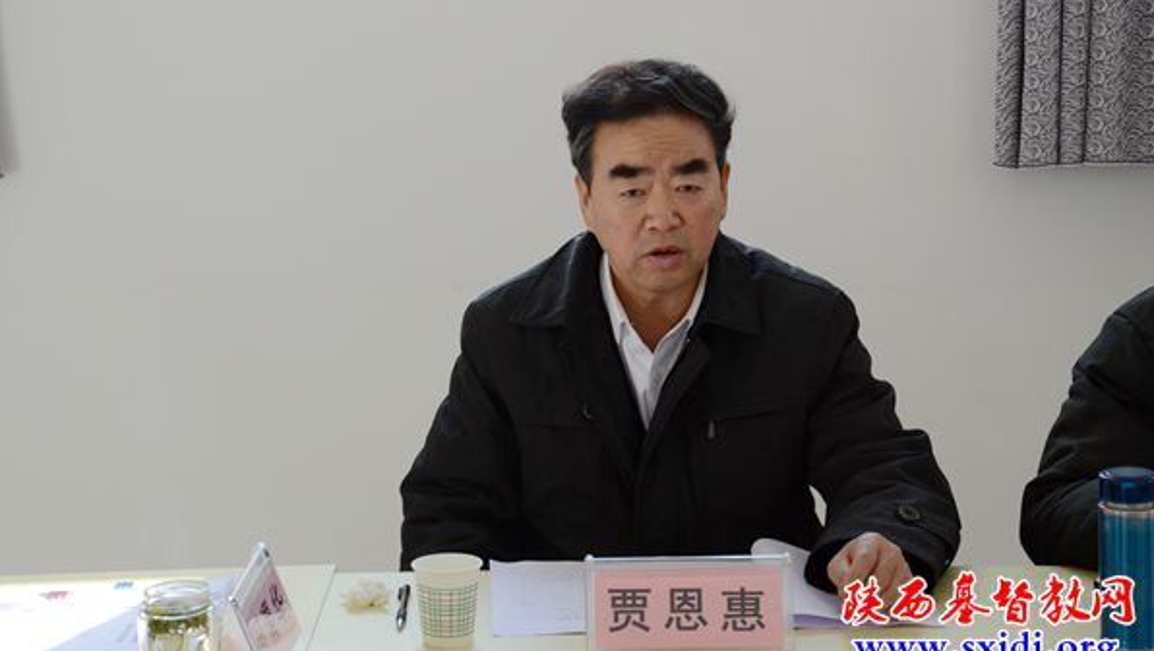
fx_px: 2511
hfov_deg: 25.9
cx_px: 579
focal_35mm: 82
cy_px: 294
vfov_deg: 14.8
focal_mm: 52
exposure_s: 1/320
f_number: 9
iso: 1000
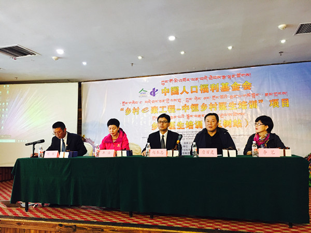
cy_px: 116
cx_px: 156
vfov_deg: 48.2
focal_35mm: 29
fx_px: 261
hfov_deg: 61.7
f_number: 2.2
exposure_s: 1/25
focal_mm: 4.15
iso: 200
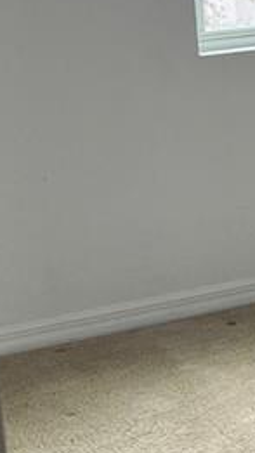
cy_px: 101
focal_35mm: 130
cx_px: 697
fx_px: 1561
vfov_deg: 16.4
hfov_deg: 8.2
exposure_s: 1/134
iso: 64
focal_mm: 5.7
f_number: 1.5
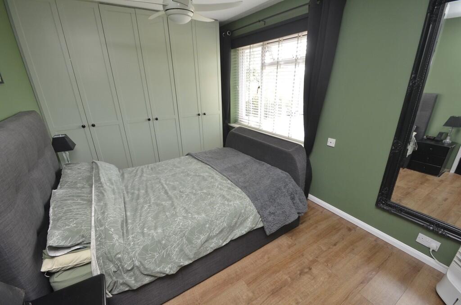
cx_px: 230
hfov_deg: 100.5
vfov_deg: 77.1
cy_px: 152
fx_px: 192
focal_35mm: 15
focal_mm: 10
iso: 800
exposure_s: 1/60
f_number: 7.1
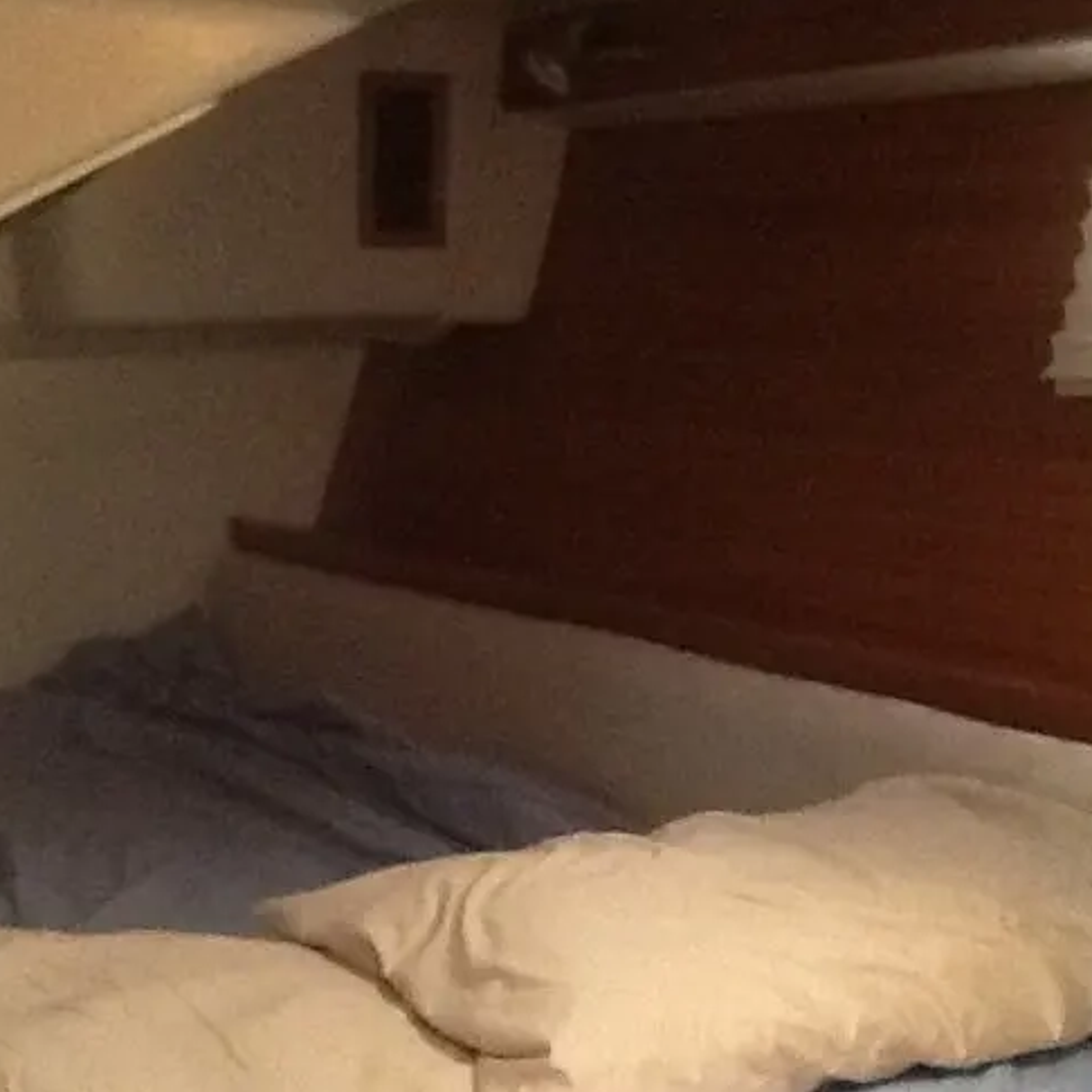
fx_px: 2284
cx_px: 517
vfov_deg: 26.5
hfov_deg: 26.9
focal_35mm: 64
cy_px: 834
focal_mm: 2.03
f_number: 2.4
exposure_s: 1/15
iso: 400
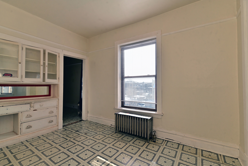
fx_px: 110
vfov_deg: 73.7
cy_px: 83
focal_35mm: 16
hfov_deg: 96.7
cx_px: 124
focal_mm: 16
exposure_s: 1/400
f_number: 8
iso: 320
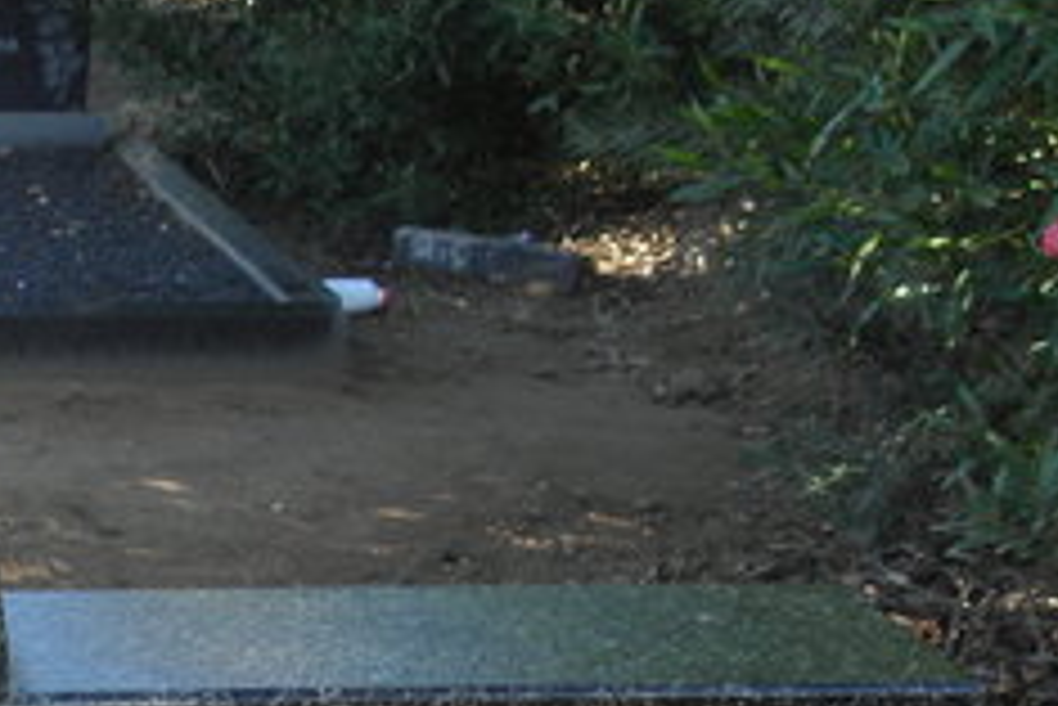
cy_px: 1178
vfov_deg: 13.6
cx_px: -486
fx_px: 2705
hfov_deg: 19.5
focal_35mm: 92
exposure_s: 1/60
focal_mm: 4.6
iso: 64
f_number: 4
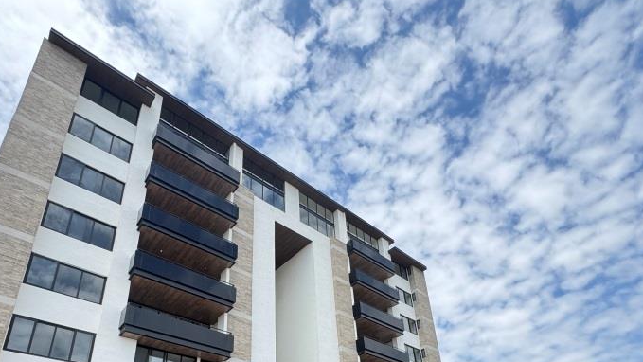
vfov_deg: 43.1
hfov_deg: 78.6
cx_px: 307
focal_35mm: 23
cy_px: 355
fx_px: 392
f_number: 2.2
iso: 50
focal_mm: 2.22
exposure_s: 1/749
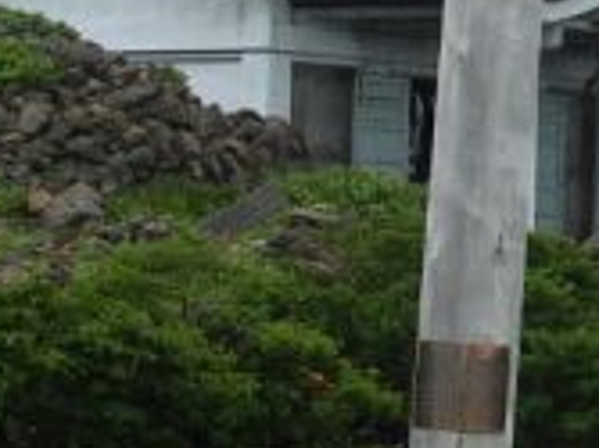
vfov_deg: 7.3
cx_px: 811
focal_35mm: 203
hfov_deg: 9.6
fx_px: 3510
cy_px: 68
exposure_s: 1/250
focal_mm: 13.7
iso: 50
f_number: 4.5
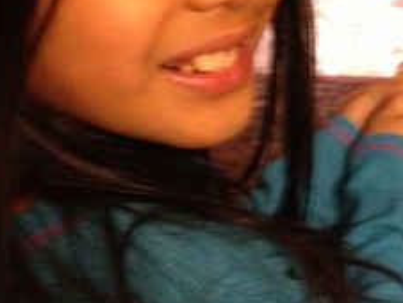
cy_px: 264
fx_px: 1154
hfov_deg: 19.7
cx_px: 291
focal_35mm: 99
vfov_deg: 14.8
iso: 500
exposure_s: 1/15
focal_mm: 4.28
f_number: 2.4
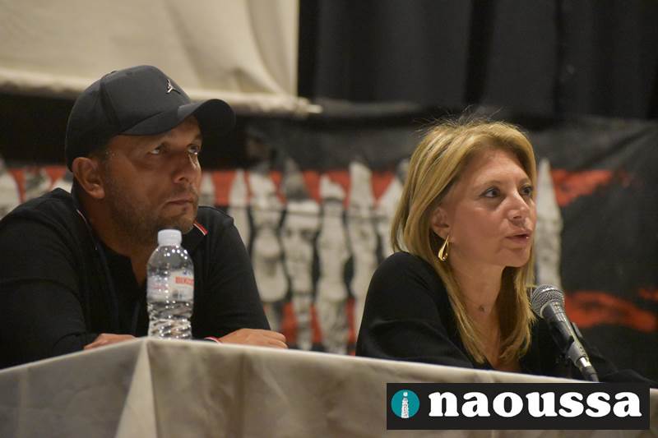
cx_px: 329
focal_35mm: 195
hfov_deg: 10.6
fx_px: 3563
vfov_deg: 7.0
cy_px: 219
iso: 8000
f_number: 4.8
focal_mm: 130
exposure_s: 1/125
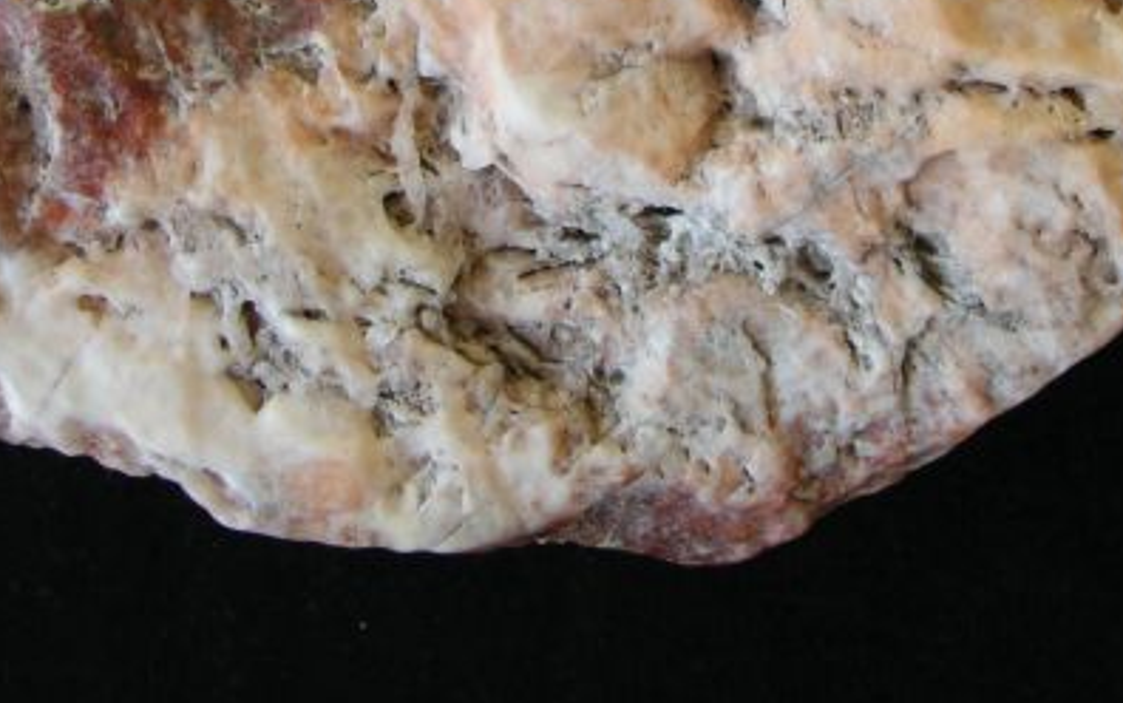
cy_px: -54
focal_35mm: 77
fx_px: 2358
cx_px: 621
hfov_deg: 26.8
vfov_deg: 16.5
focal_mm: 6
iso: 50
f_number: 3.2
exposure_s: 1/40
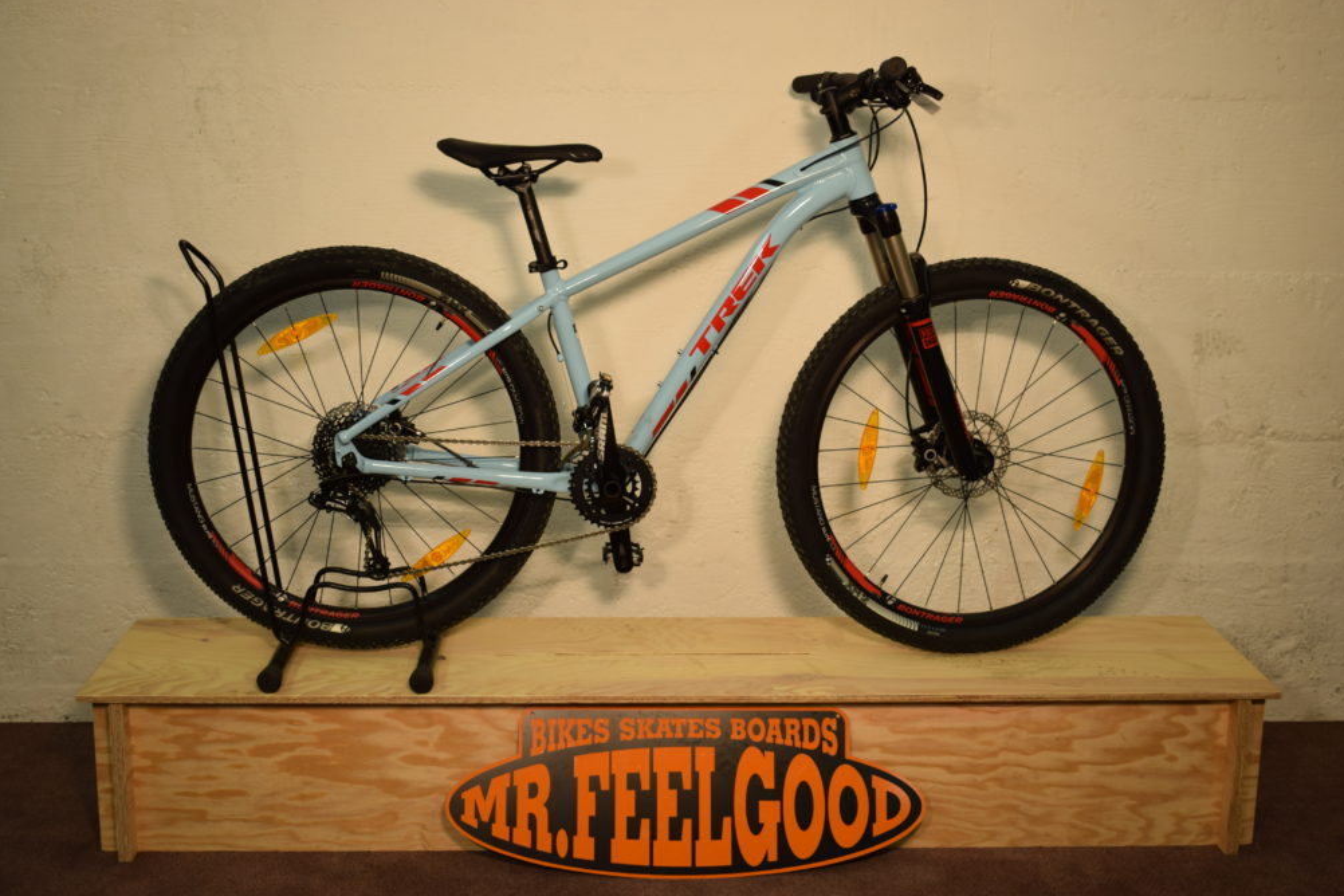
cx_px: 664
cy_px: 453
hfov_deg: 42.7
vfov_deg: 29.2
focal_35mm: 46
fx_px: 1717
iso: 400
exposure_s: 1/80
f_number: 4.5
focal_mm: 30
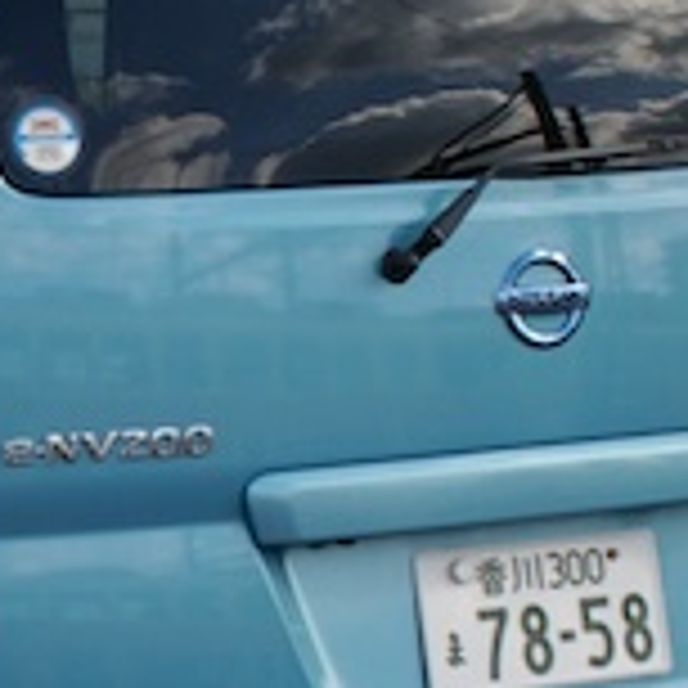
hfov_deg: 10.4
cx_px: -148
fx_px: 3703
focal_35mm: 165
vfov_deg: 10.6
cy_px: 438
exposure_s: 1/2000
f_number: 4
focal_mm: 33
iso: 400
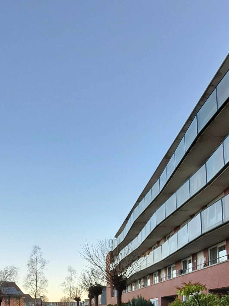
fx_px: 265
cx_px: 75
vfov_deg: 50.1
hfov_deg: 46.0
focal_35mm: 30
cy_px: 298
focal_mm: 1.74
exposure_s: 1/100
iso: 50
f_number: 2.2
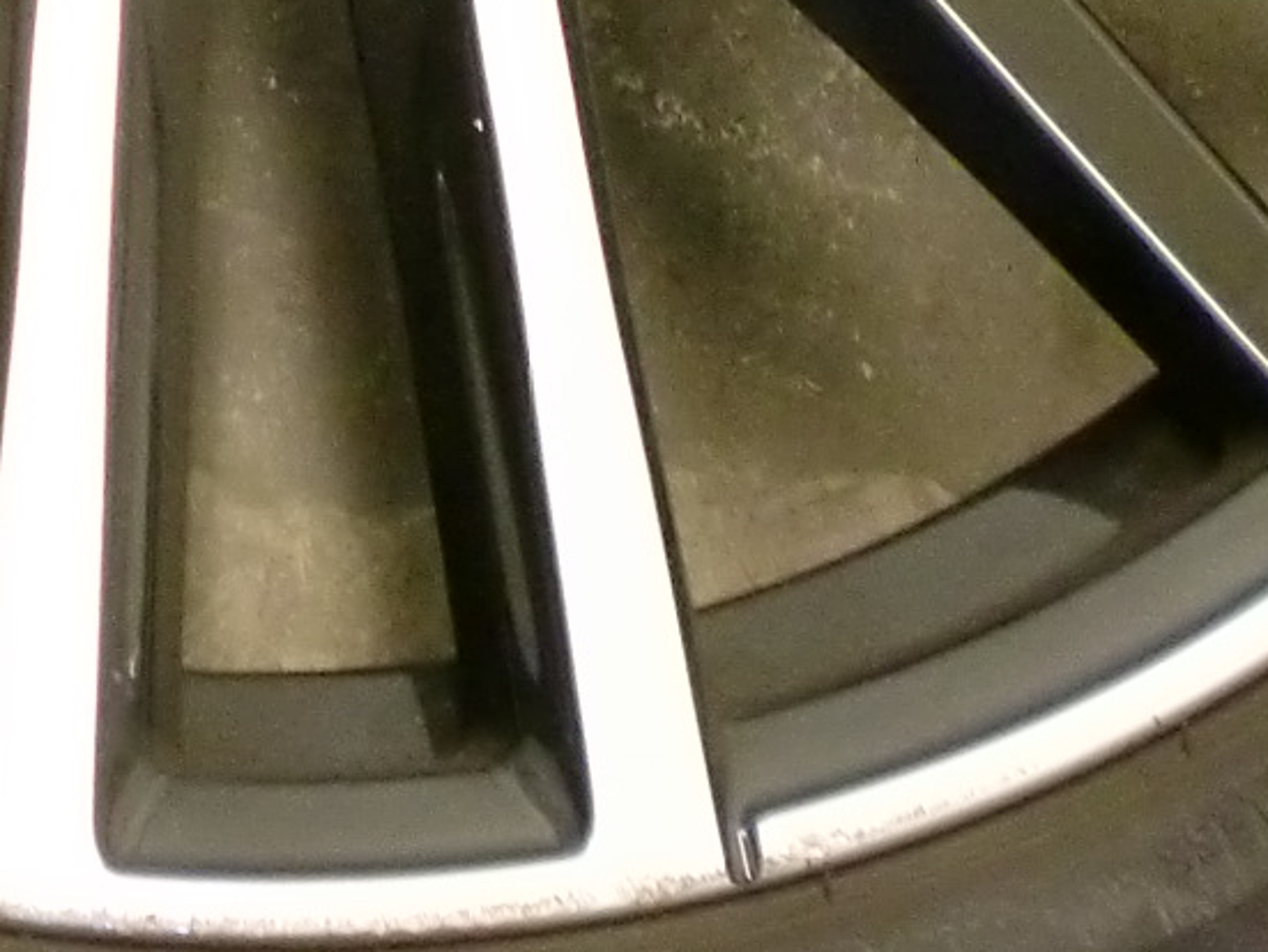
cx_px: 184
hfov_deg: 15.0
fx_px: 4765
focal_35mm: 130
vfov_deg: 10.9
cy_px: -547
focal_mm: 6.3
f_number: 3.1
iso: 400
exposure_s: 1/20
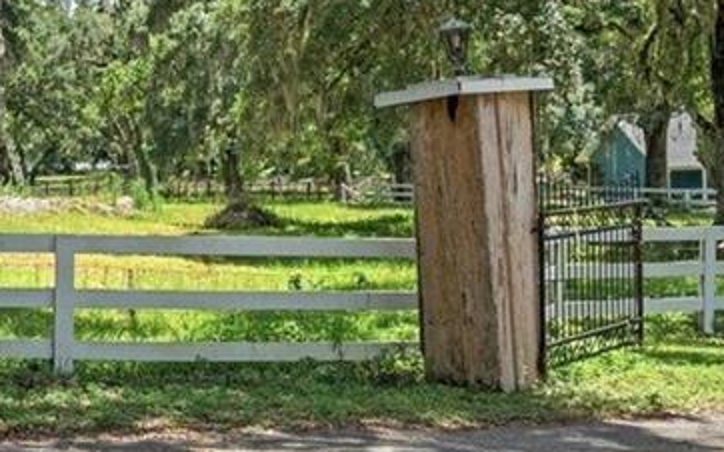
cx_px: -38
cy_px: 164
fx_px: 1598
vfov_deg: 16.1
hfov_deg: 24.1
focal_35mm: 81
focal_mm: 18
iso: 400
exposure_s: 1/400
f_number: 8
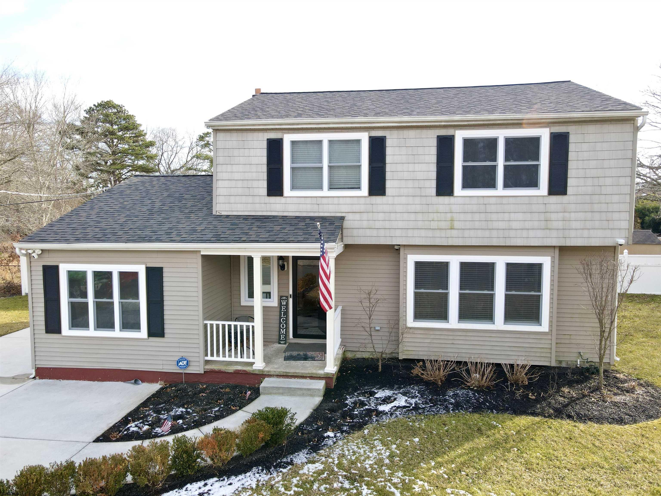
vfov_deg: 56.8
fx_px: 458
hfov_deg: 71.6
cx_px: 330
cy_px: 248
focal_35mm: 24
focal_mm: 4.5
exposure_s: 1/160
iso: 100
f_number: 2.8
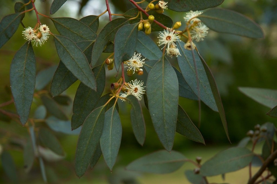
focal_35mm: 105
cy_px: 92
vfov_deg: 13.0
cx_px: 138
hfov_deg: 19.5
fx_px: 807
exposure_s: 1/125
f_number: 5.6
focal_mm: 70
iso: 200
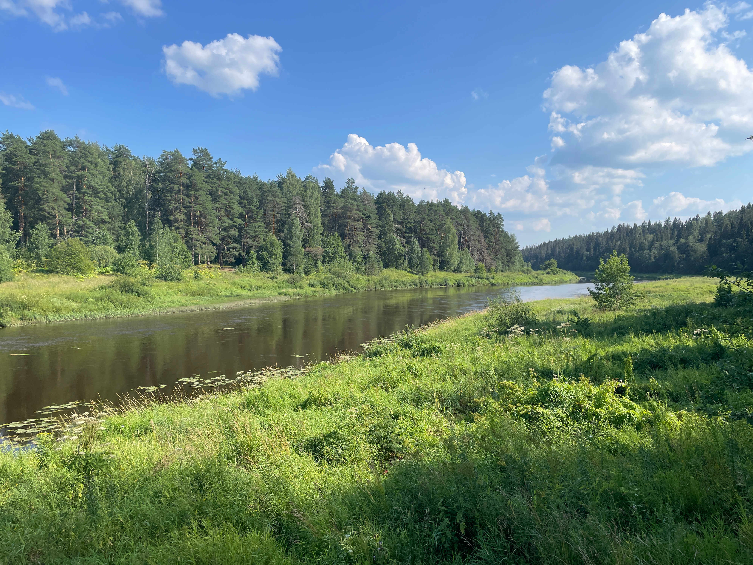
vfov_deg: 53.1
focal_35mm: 26
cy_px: 282
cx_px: 376
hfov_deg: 67.3
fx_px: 566
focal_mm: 4.2
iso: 32
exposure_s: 1/2817
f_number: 1.6
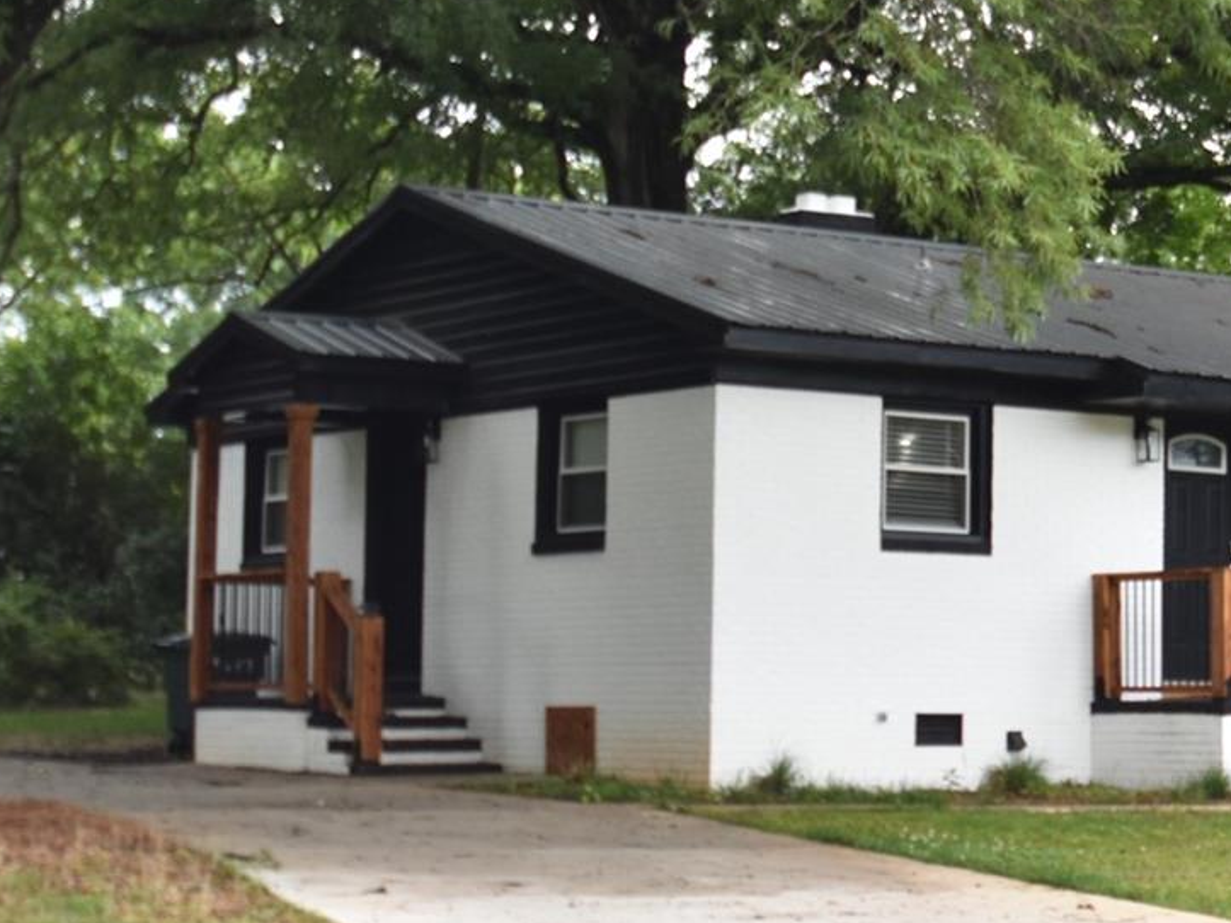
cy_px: 321
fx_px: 3484
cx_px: 1253
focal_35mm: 98
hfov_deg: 19.4
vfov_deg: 15.1
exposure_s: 1/80
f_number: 4.5
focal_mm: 24
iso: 400
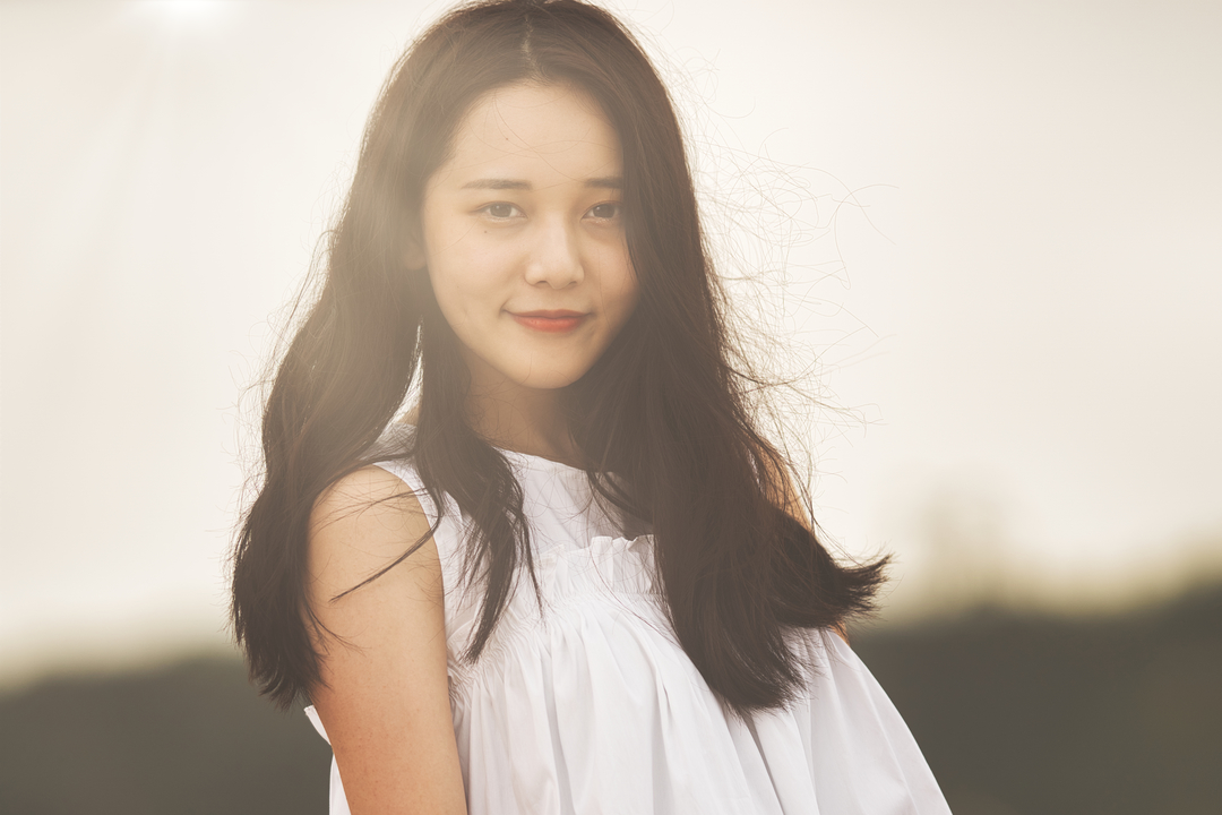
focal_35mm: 202
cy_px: 408
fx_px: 6873
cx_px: 611
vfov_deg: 6.8
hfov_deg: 10.2
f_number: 2.2
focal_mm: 135
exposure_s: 1/2500
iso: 100
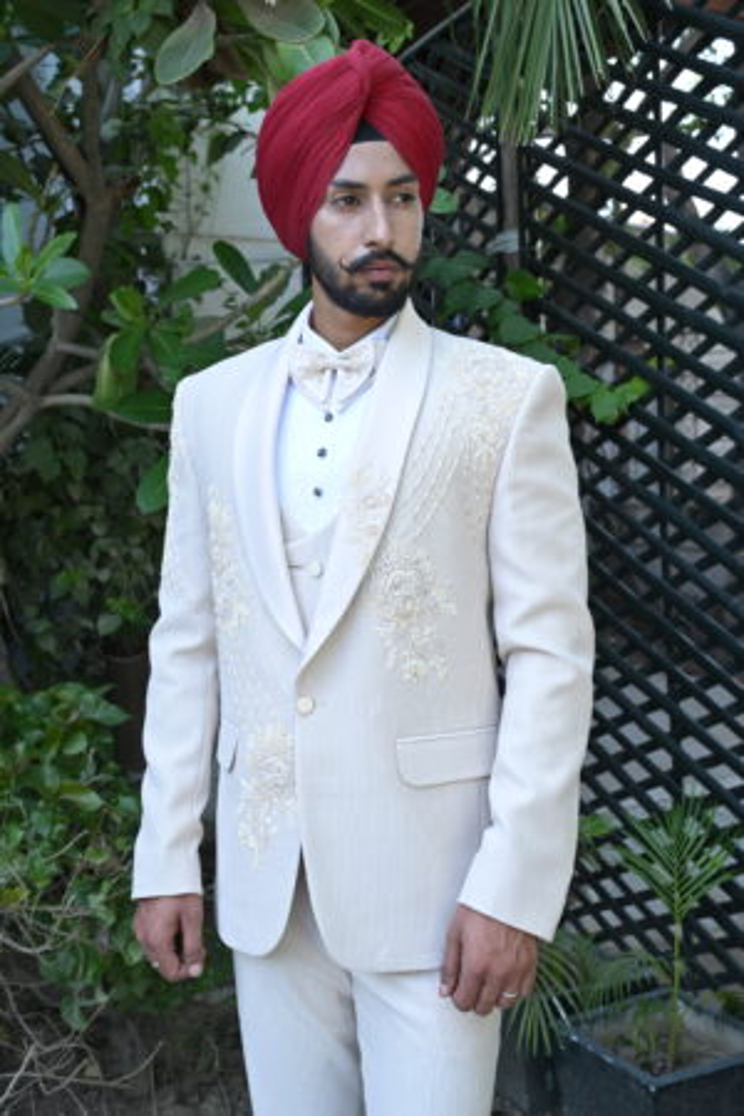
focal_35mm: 43
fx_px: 1333
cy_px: 558
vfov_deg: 45.4
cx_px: 372
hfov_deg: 31.2
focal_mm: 43
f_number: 6.3
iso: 500
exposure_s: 1/200
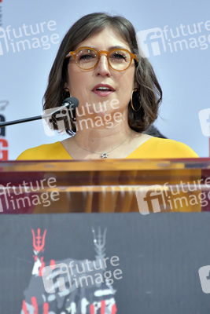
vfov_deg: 6.9
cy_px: 157
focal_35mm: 300
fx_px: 2623
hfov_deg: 4.6
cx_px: 105
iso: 125
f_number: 5.6
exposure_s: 1/250
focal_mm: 300
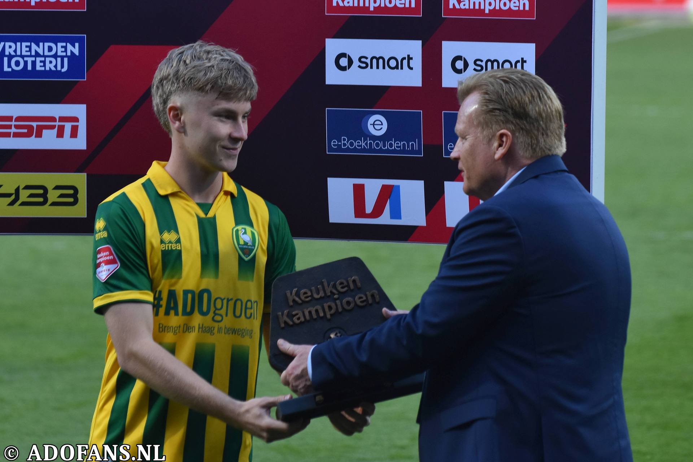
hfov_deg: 8.9
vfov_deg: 5.9
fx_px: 4475
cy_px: 231
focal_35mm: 232
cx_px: 346
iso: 400
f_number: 3.5
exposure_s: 1/250
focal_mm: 155
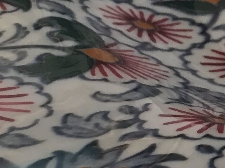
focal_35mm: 142
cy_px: 81
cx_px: 372
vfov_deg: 10.4
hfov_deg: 12.9
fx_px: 923
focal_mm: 3.3
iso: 40
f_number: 2.4
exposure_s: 1/33
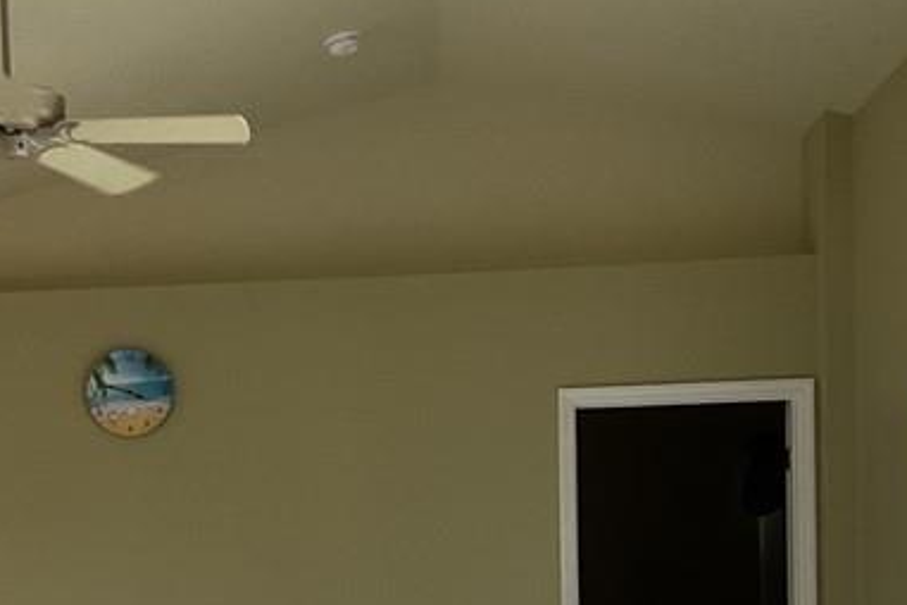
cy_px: 655
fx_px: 2041
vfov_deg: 16.4
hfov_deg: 24.7
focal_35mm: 81
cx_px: 205
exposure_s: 1/60
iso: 100
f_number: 1.8
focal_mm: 3
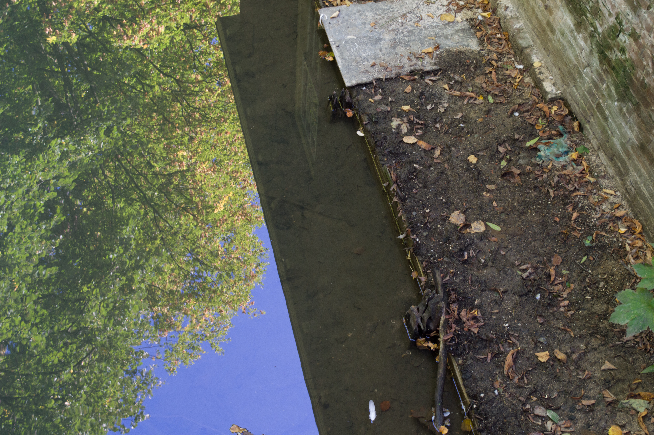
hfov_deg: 37.9
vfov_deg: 25.7
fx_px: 953
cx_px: 327
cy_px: 218
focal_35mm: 52
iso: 400
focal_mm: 35
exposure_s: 1/20
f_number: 6.3
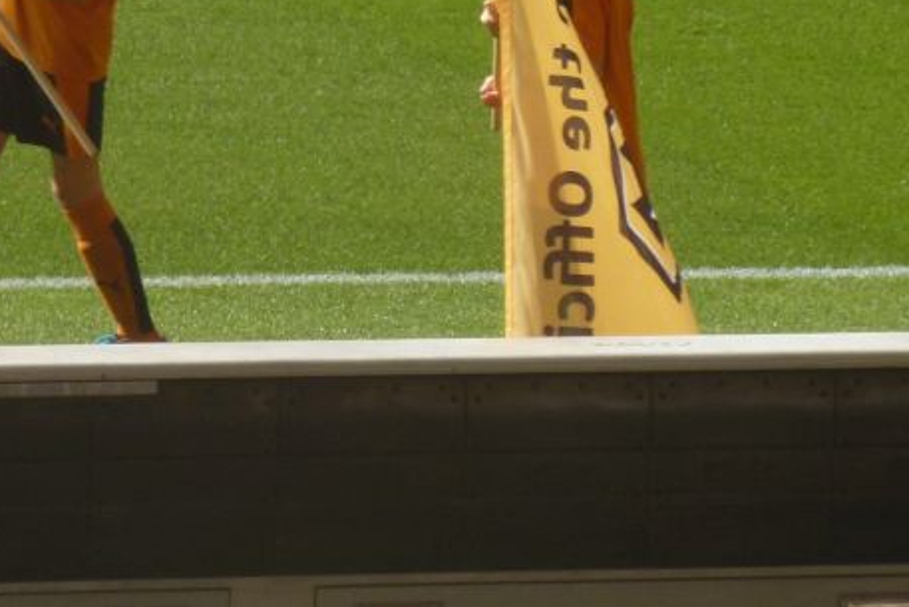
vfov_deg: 3.3
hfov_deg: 4.9
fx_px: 10684
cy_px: 44
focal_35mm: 423
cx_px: -26
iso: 100
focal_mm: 27.7
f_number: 5.6
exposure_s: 1/250
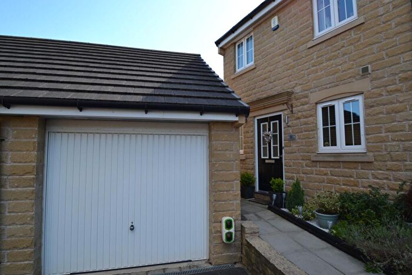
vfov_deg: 67.4
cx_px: 206
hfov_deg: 90.0
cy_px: 138
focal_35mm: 18
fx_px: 206
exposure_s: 1/125
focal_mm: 12
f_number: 5.6
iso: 100
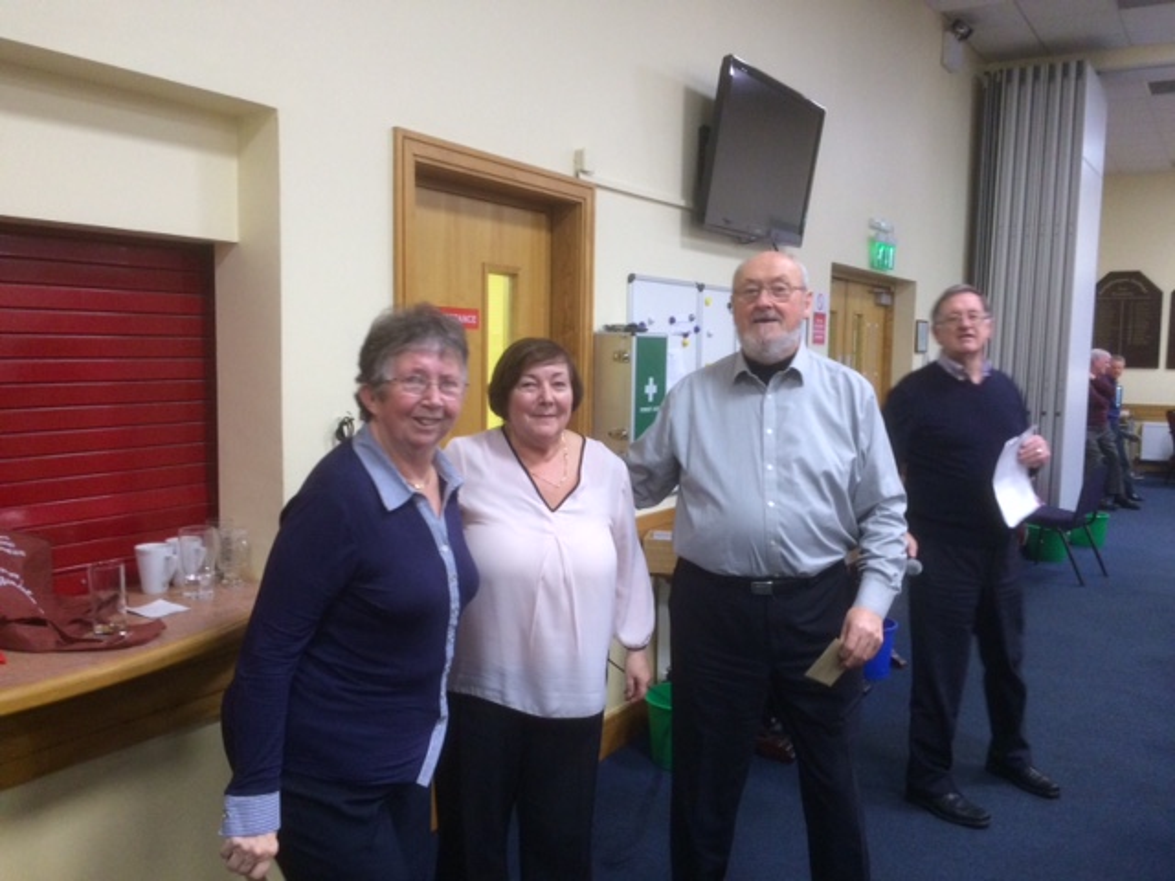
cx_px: 588
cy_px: 440
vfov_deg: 48.2
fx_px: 984
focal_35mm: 29
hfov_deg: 61.7
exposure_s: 1/33
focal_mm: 4.15
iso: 250
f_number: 2.2
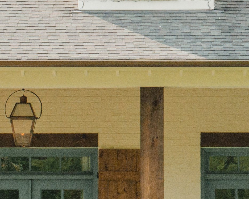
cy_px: -56
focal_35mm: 369
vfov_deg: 4.2
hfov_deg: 5.2
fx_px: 2720
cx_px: 243
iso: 400
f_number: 8
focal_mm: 50
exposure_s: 1/1000
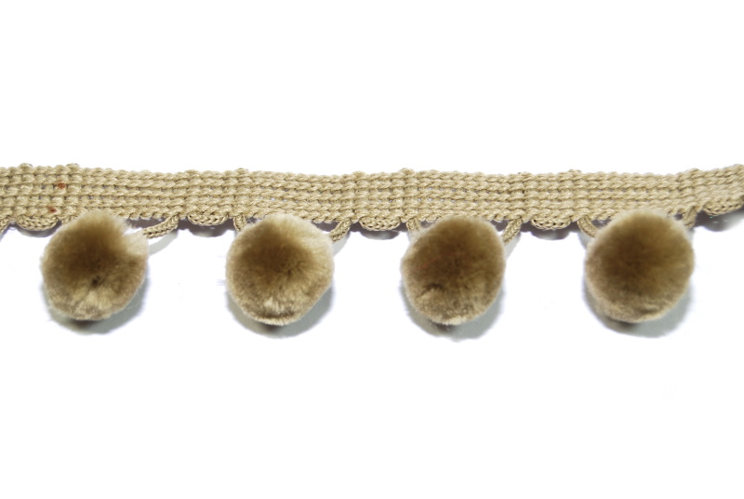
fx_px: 1707
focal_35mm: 82
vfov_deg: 16.6
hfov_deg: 24.6
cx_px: 372
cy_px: 250
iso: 200
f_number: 5.6
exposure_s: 1/125
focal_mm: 55
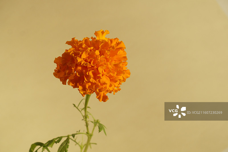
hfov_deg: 15.9
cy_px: 76
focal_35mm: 129
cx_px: 114
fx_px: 817
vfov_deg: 10.6
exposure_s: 1/1000
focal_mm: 86
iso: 200
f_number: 6.3
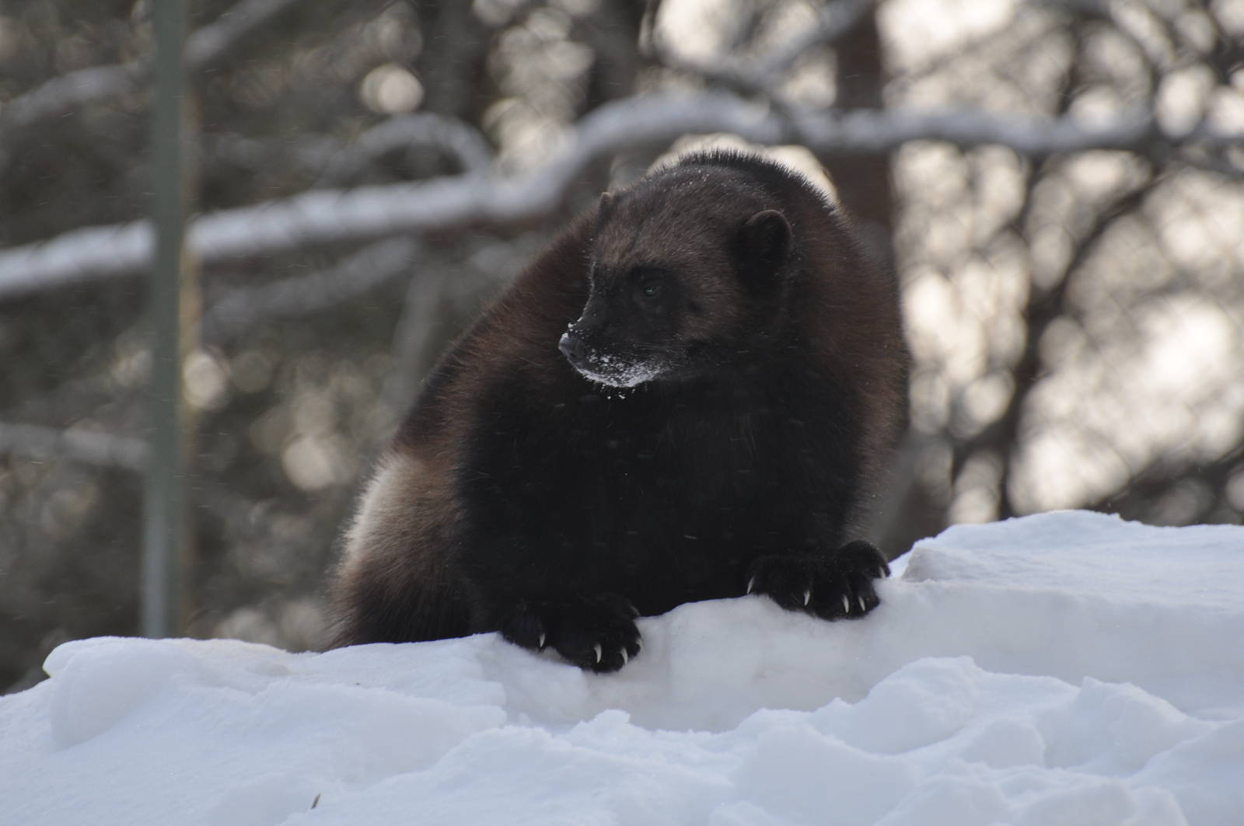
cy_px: 413
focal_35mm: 420
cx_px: 622
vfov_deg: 3.3
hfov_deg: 4.9
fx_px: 14497
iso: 320
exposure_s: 1/200
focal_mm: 280
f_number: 5.6
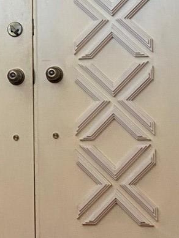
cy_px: 48
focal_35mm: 137
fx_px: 944
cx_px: -94
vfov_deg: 14.3
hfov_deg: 10.4
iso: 160
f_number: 1.8
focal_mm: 4.25
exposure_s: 1/60
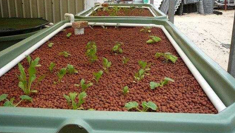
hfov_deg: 51.6
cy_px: 45
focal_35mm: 39
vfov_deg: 30.2
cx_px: 117
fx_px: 243
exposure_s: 1/320
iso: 80
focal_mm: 5.2
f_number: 2.8
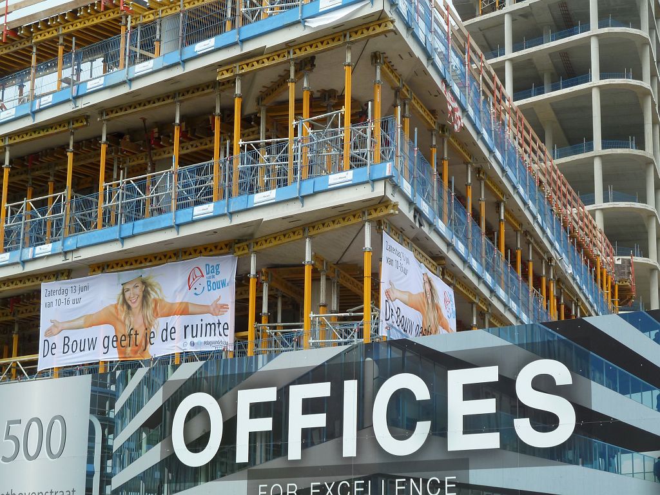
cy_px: 248
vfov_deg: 18.9
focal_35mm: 78
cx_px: 330
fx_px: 1487
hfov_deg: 25.0
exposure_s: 1/320
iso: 80
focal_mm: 12.8
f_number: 4.2
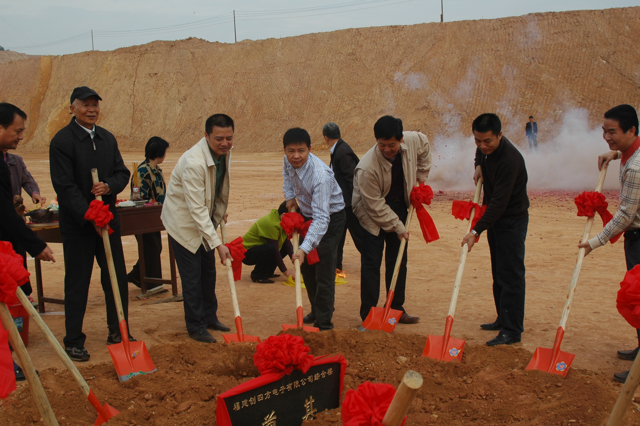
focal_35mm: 42
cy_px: 213
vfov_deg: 31.8
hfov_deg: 46.4
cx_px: 320
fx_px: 746
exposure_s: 1/250
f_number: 8
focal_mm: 28
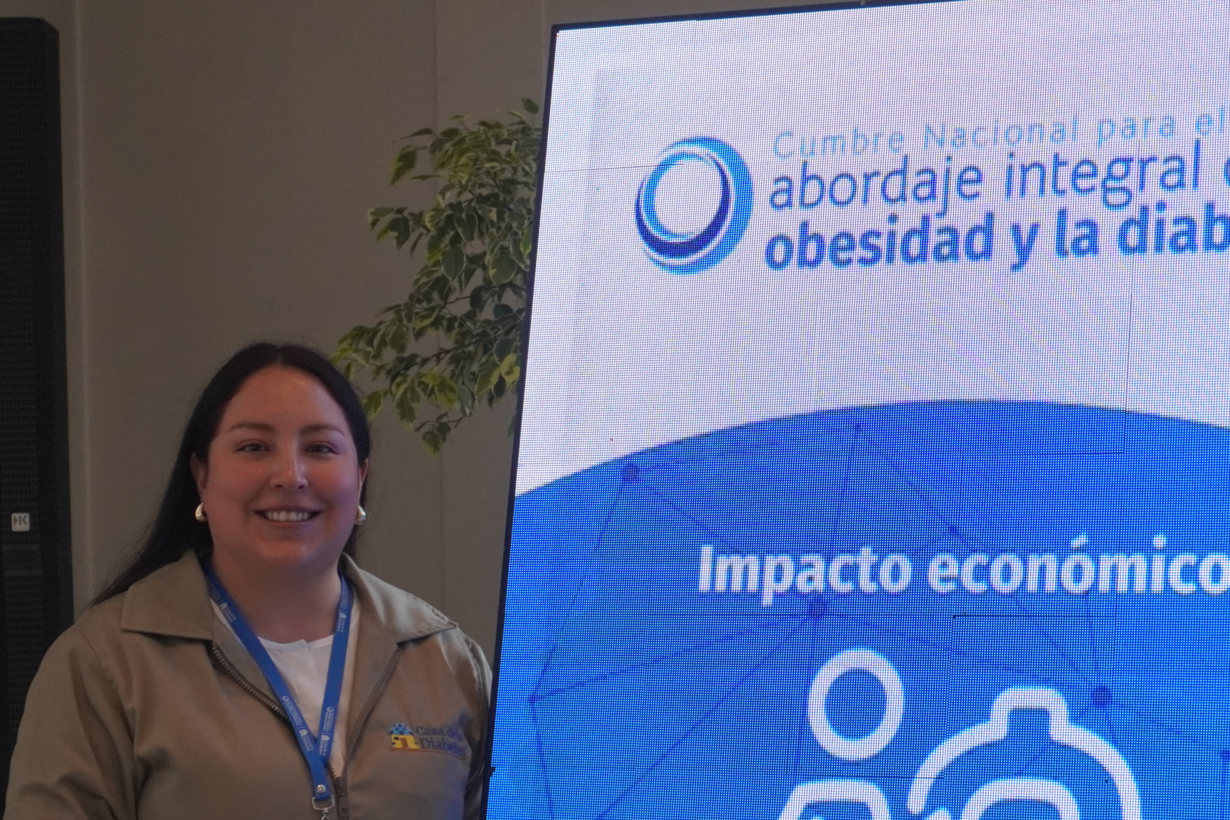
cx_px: 725
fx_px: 2664
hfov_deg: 26.0
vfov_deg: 17.3
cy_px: 666
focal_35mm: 78
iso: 800
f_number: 4.5
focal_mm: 27
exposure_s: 1/160
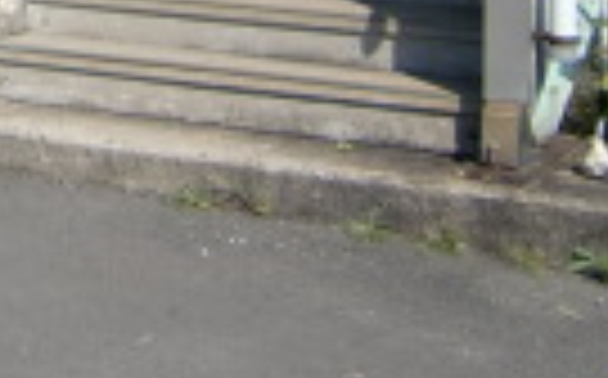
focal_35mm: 141
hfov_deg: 14.2
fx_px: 2333
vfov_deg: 8.6
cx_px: -203
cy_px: -464
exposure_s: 1/200
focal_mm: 4.9
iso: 64
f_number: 7
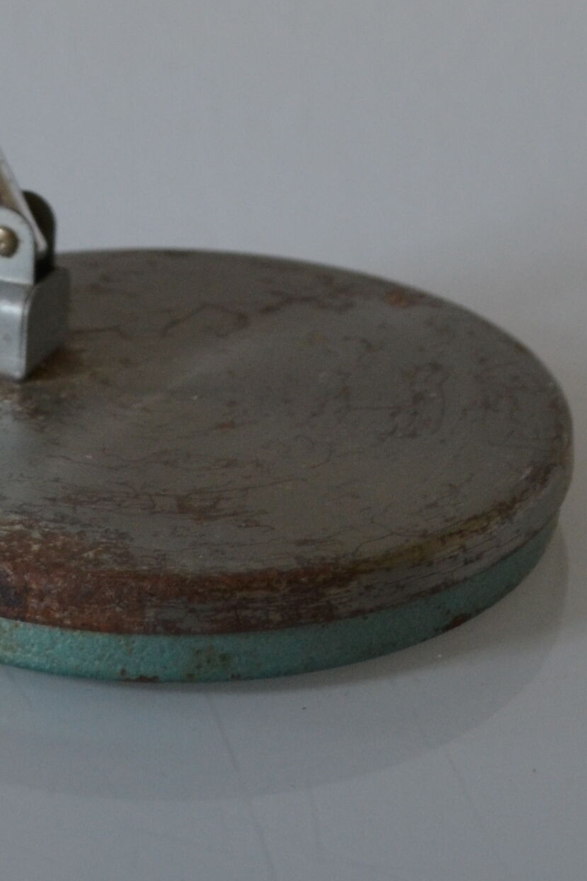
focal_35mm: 122
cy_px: -553
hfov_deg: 11.2
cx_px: 249
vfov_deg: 15.2
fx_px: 2983
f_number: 3.8
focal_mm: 22
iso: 400
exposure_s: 1/50
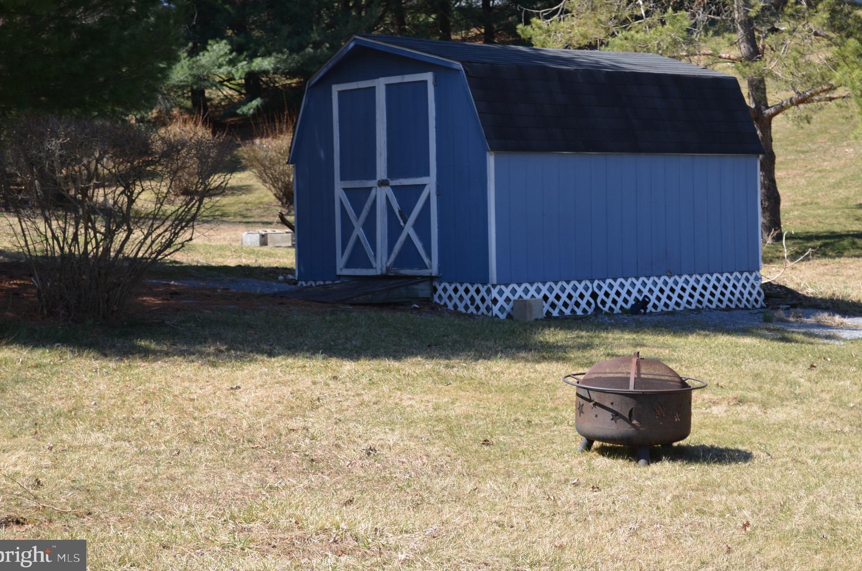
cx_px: 456
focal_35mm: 72
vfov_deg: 18.8
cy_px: 261
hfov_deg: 28.1
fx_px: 1720
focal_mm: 44
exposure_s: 1/200
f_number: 7.1
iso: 100
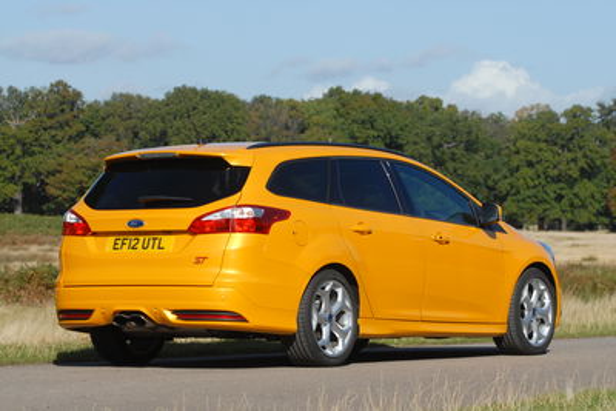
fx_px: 2696
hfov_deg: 13.0
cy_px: 206
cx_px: 308
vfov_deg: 8.7
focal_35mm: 158
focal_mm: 105
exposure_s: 1/640
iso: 200
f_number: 6.3
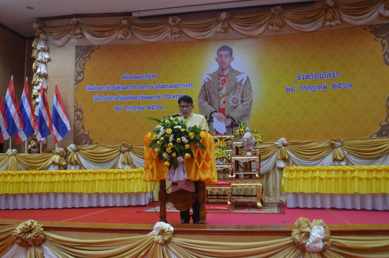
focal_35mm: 33
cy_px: 129
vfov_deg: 39.8
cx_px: 194
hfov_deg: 57.3
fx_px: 356
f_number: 4
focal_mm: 22
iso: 800
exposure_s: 1/40
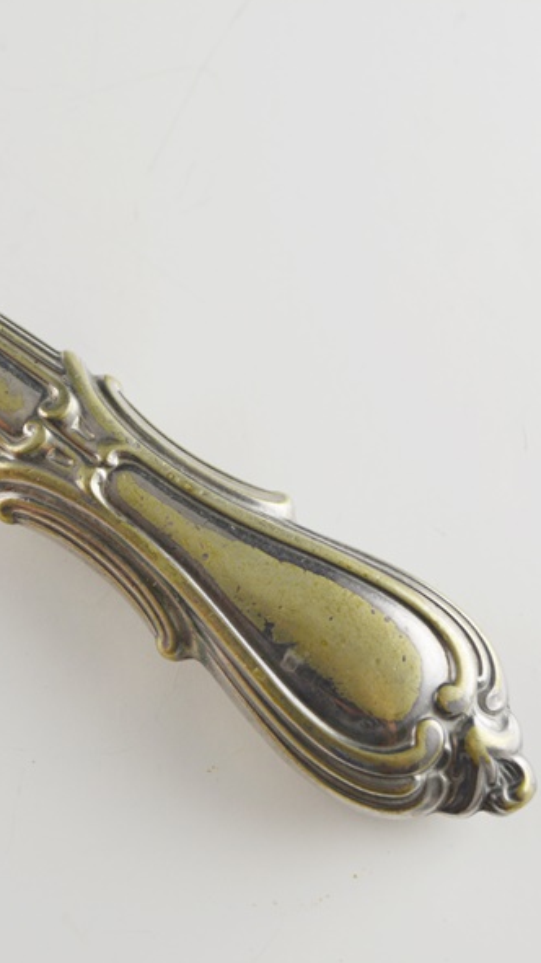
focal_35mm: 67
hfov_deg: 17.8
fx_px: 1710
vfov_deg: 31.4
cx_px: 117
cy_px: 479
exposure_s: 1/160
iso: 200
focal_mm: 28
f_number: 5.6
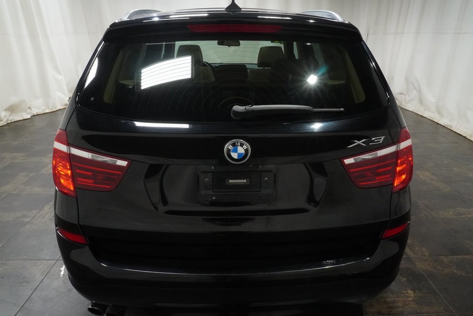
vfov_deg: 53.1
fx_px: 315
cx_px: 236
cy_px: 158
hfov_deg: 73.7
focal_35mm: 24
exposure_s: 1/40
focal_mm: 16
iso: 5000
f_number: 14
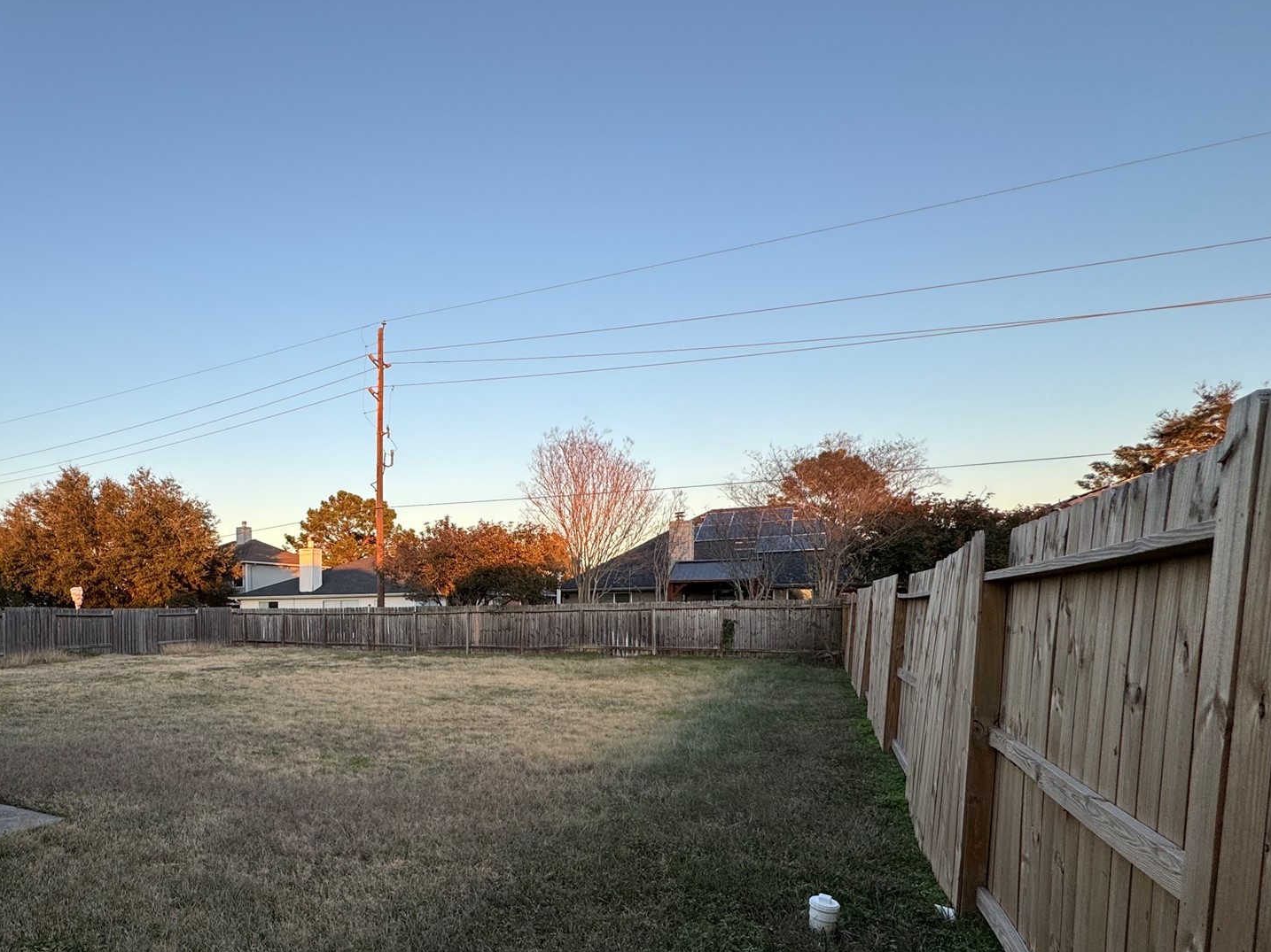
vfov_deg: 64.0
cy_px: 648
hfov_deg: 77.9
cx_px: 379
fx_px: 734
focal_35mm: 20
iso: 40
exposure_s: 1/265
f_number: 2.2
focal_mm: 2.22
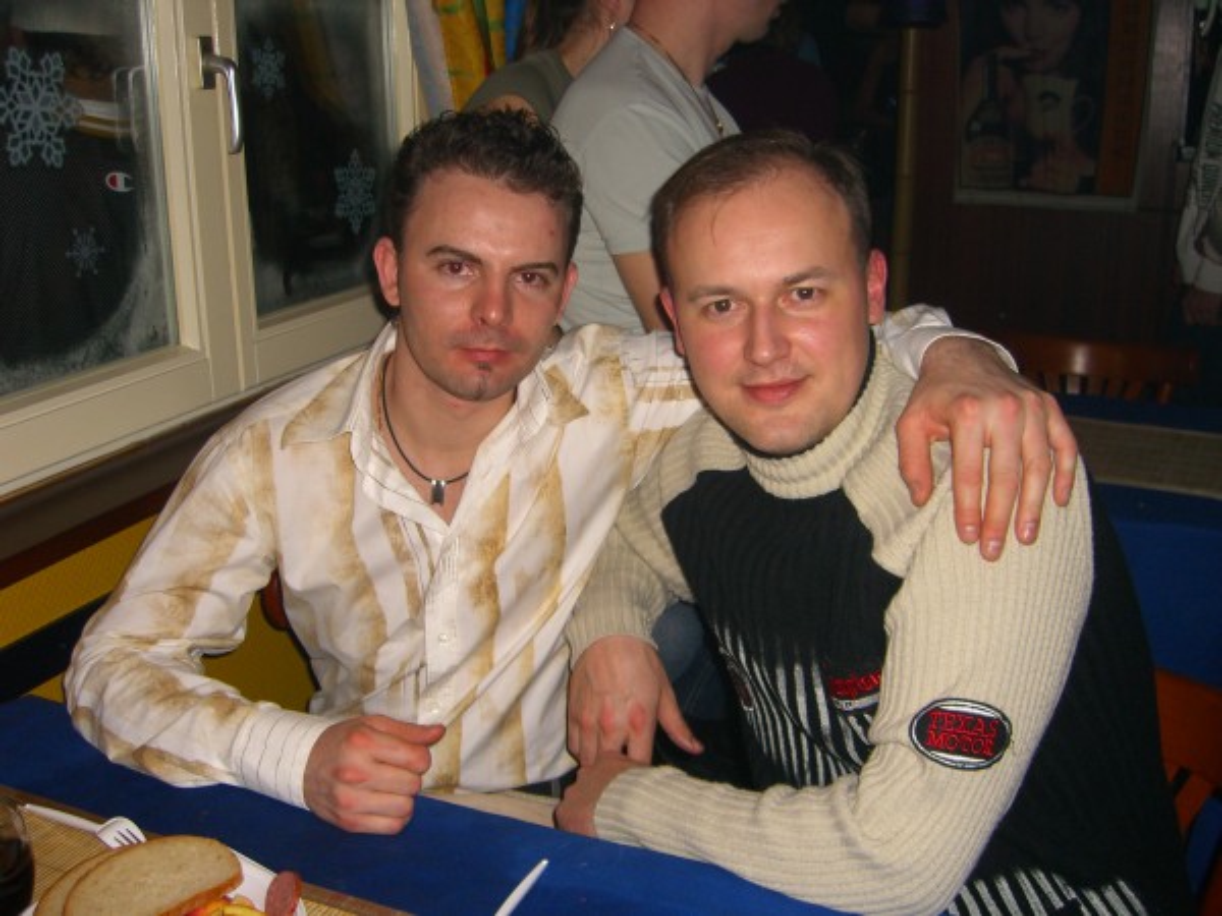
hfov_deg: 49.0
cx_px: 611
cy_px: 458
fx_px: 1341
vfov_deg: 37.7
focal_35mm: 38
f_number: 2.8
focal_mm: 7.9
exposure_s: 1/60
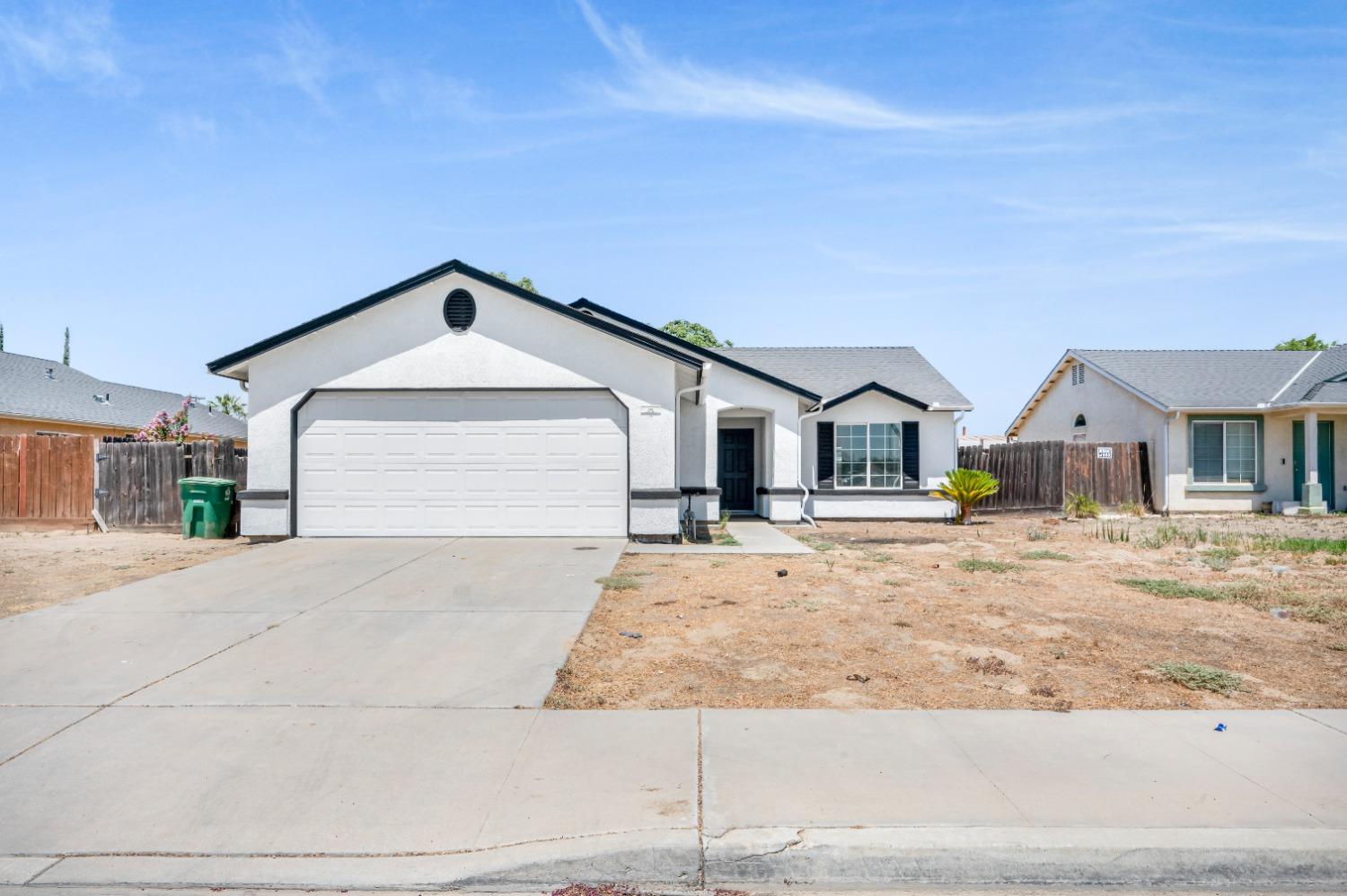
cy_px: 448
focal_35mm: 22
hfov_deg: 79.9
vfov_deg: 58.3
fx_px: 804
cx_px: 674
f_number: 13
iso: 400
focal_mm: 21.5
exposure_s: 1/640
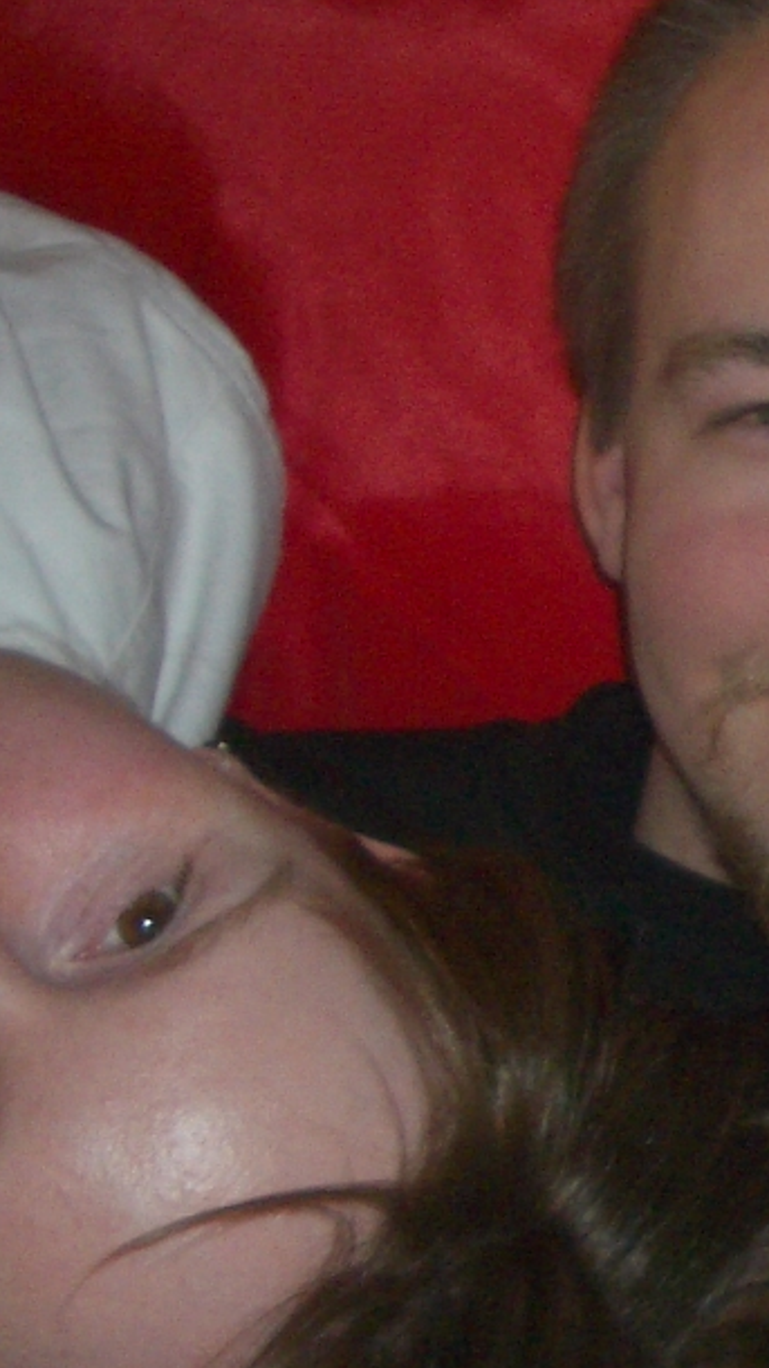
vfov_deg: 21.3
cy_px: 798
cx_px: 1146
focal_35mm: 100
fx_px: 3626
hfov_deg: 11.6
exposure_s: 1/60
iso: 100
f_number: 2.6
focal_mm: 5.8
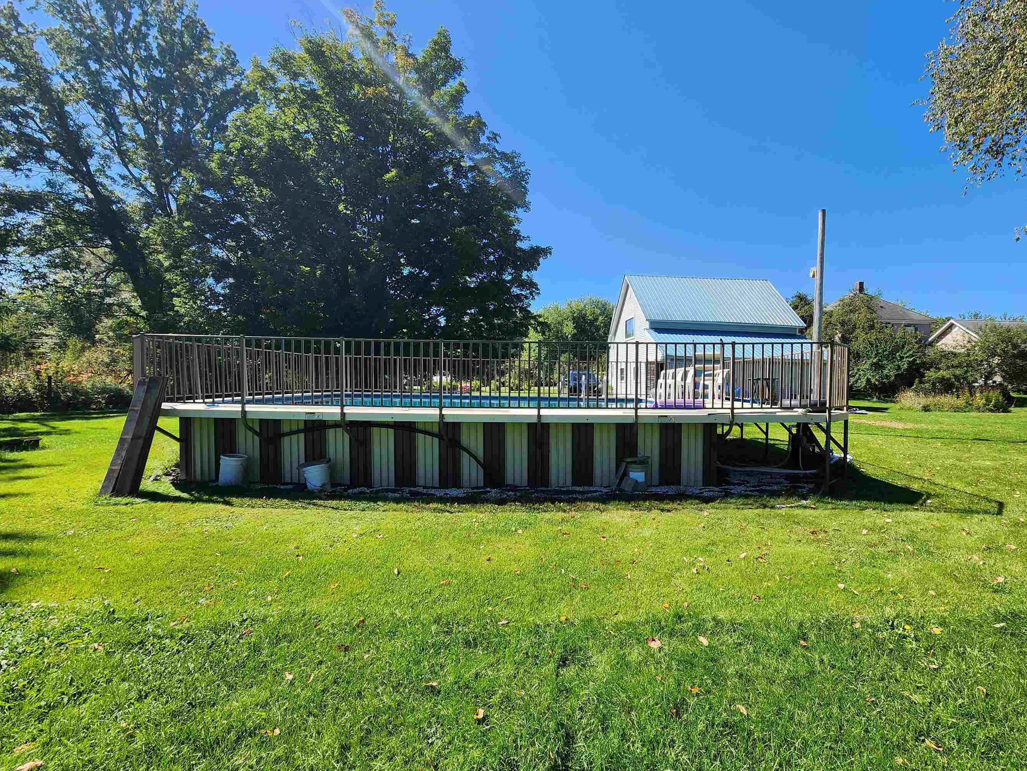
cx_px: 563
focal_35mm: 15
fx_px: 445
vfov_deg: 81.8
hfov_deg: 97.9
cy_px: 386
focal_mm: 2.2
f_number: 2.2
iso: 50
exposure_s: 1/1123
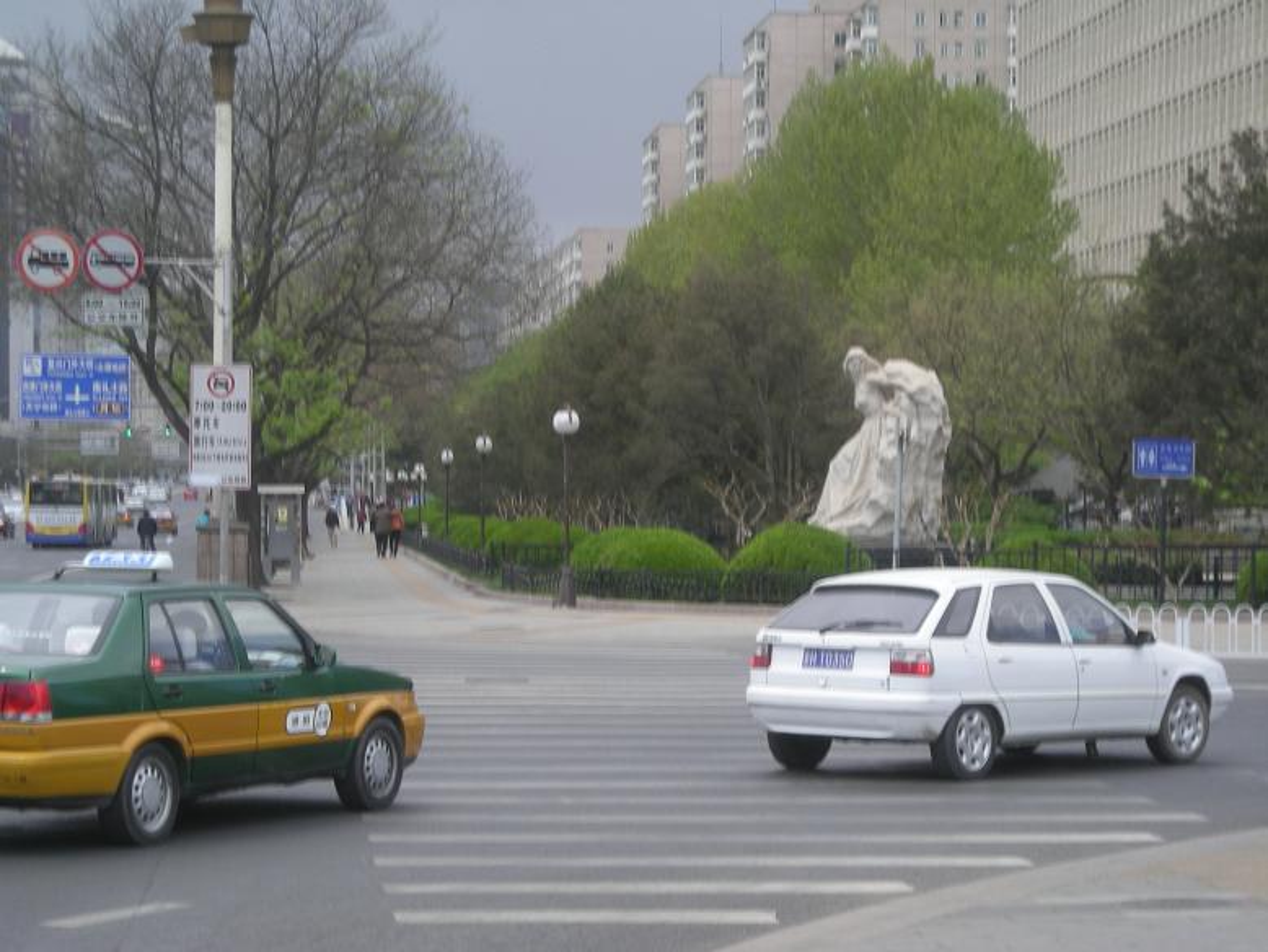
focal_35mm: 105
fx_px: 3847
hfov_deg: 18.7
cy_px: 476
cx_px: 634
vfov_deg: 14.1
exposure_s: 1/234
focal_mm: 17.1
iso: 50
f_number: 4.7
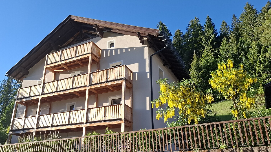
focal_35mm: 32
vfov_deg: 36.6
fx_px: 230
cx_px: 103
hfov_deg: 60.3
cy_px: 90
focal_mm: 5.54
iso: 50
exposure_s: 1/734
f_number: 1.8
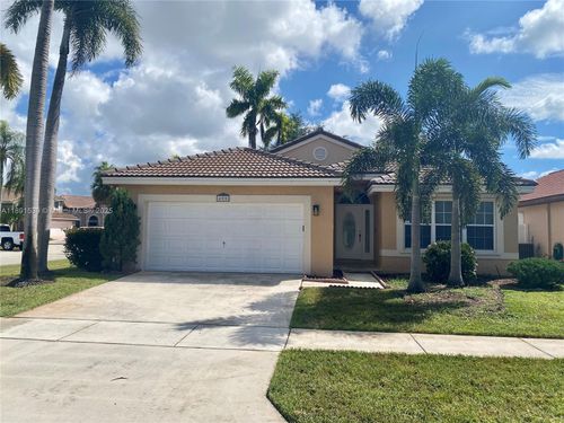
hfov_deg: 67.3
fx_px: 424
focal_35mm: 26
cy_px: 212
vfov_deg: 53.1
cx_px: 282
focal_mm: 4.25
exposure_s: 1/5025
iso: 32
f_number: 1.8
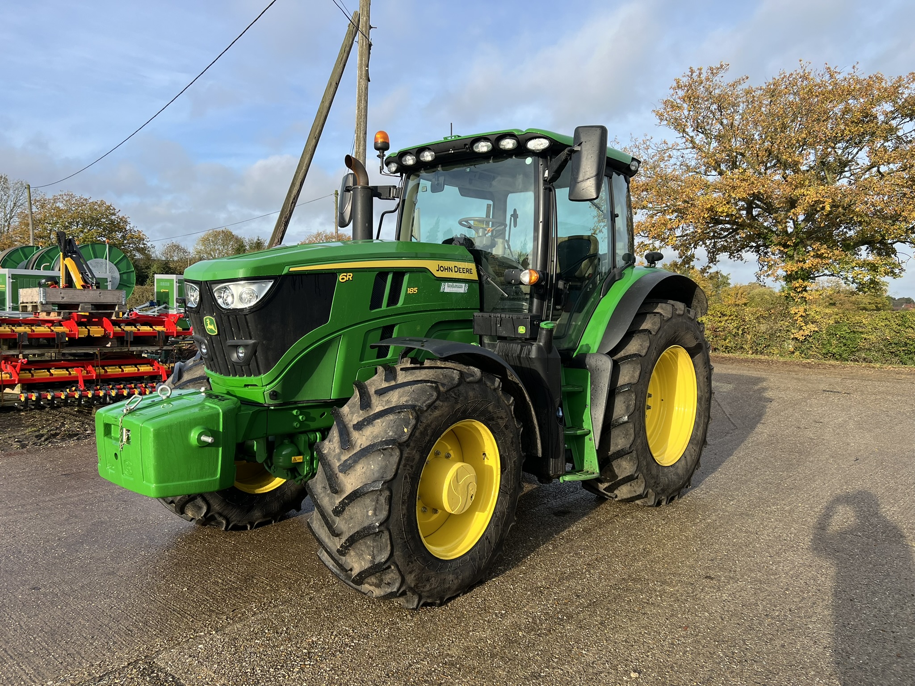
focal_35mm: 26
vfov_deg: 53.1
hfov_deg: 67.3
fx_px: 687
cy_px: 343
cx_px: 458
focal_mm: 5.7
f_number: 1.5
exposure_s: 1/1531
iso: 50
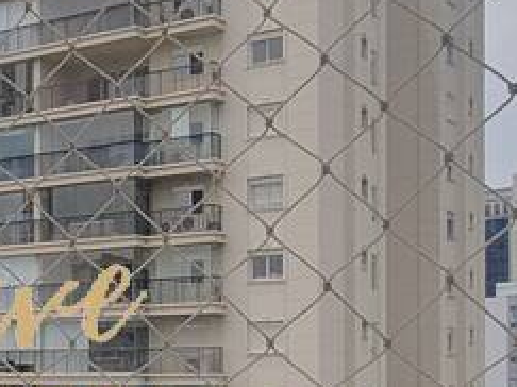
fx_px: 1149
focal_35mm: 77
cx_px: -179
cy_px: 338
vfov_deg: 18.8
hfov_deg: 22.3
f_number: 2.2
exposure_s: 1/1068
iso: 50
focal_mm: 1.8
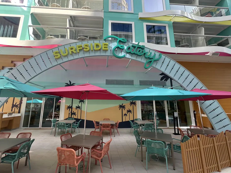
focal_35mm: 15
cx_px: 108
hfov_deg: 98.0
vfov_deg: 81.7
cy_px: 87
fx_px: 100
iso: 40
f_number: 2.2
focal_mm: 2.22
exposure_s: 1/207
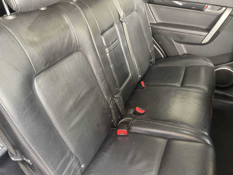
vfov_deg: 53.1
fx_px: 175
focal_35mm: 26
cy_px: 88
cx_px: 116
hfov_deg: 67.3
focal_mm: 4.2
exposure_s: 1/60
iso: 320
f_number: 1.6
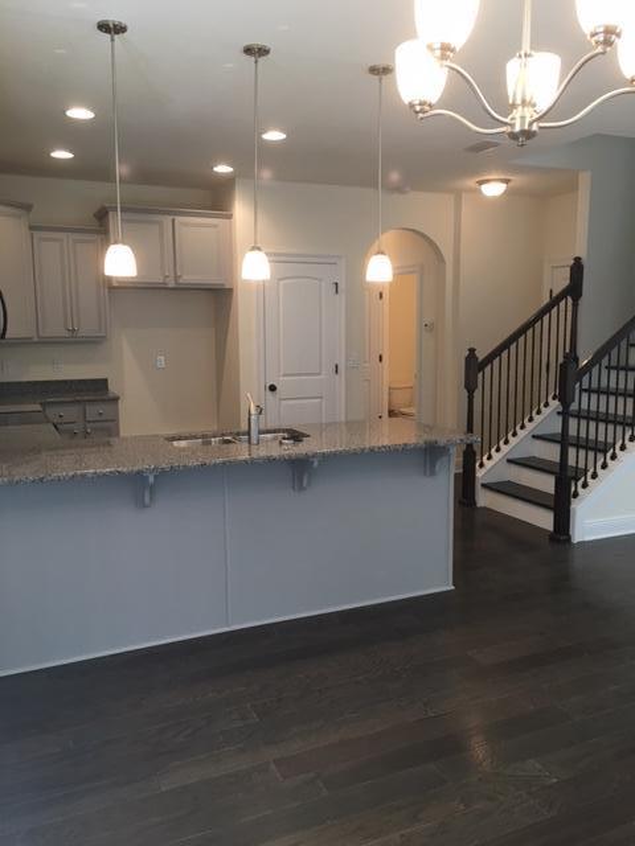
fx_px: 709
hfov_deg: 48.2
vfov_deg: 61.7
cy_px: 423
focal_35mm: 29
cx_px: 318
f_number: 2.2
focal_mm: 4.15
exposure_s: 1/30
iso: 64
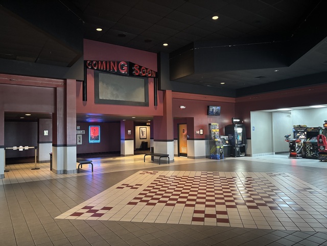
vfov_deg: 53.1
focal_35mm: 26
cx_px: 164
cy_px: 123
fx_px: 246
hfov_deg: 67.3
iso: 640
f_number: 1.6
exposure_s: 1/40
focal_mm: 5.96
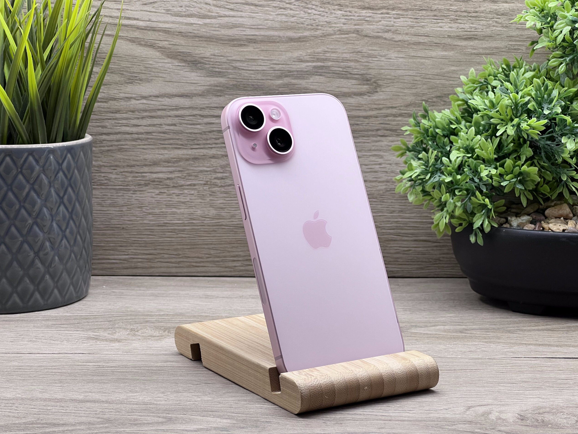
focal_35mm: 78
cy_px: 218
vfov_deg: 18.9
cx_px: 292
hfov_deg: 25.0
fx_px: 1302
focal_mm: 9
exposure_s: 1/100
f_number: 2.8
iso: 64
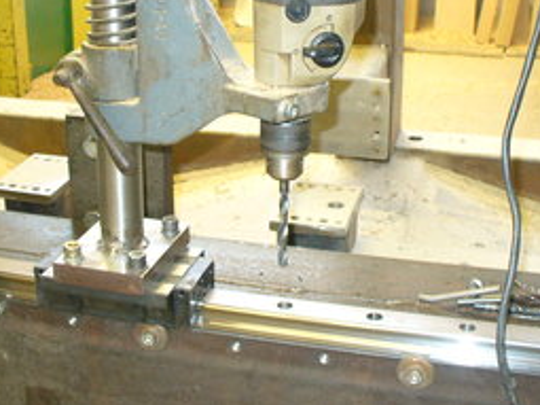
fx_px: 904
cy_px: 91
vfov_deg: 24.9
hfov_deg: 33.2
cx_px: 244
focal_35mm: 58
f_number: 2.8
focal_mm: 6.1
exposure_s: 1/8
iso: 100
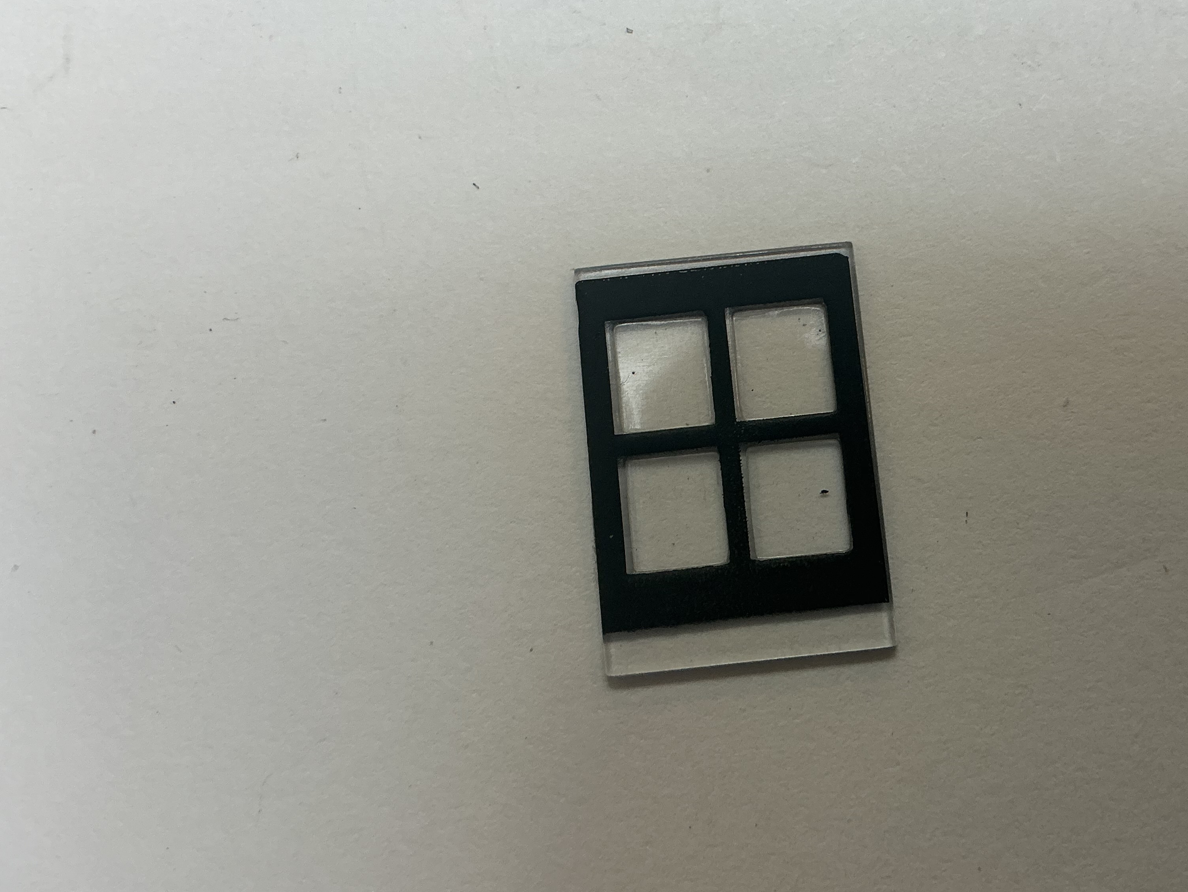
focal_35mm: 39
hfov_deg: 47.3
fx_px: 1339
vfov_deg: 36.5
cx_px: 760
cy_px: 305
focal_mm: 3
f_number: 1.8
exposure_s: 1/120
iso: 40
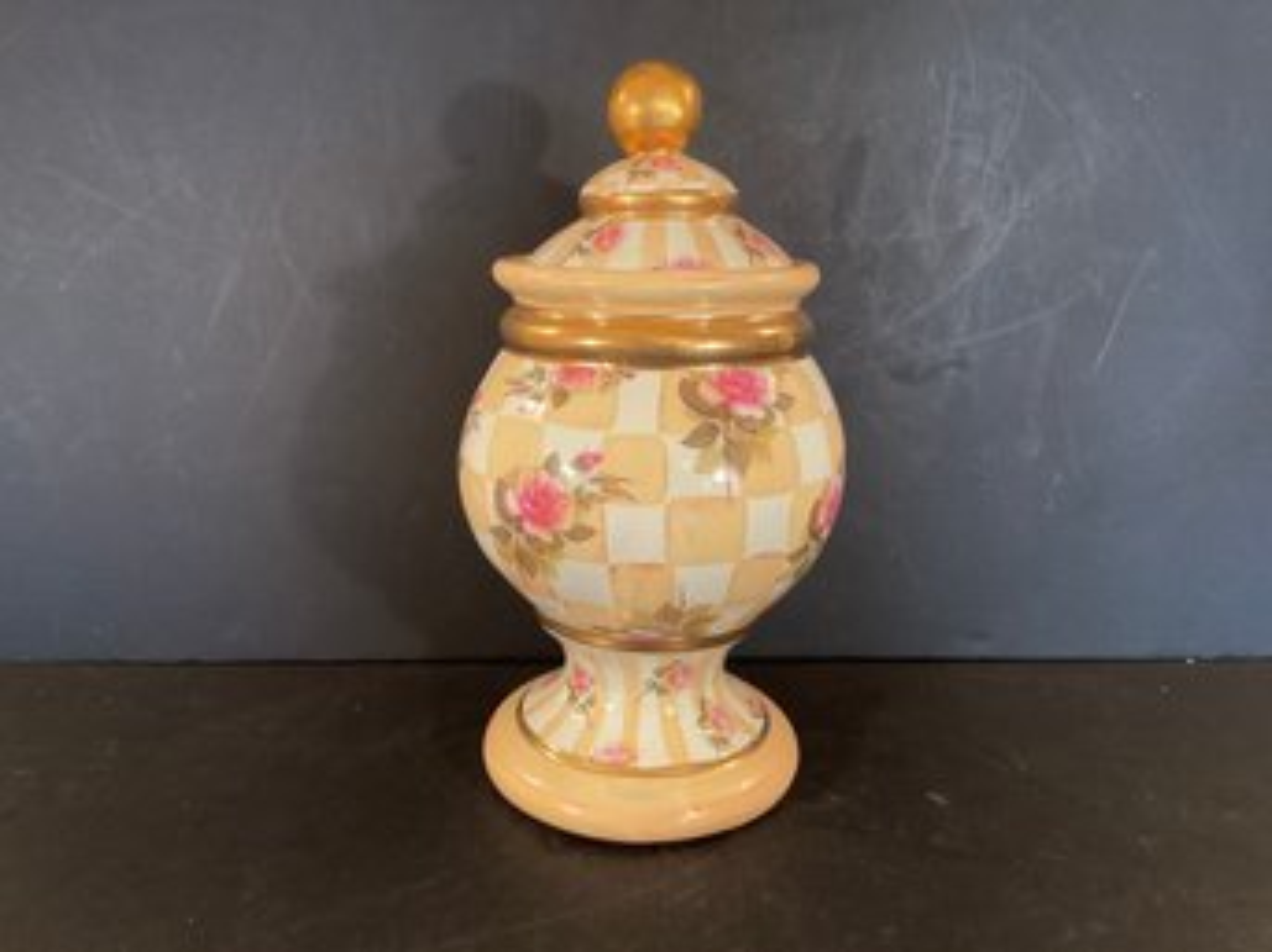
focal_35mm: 29
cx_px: 636
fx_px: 1065
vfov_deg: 48.2
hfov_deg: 61.7
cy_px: 476
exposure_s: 1/60
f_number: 1.8
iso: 160
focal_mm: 3
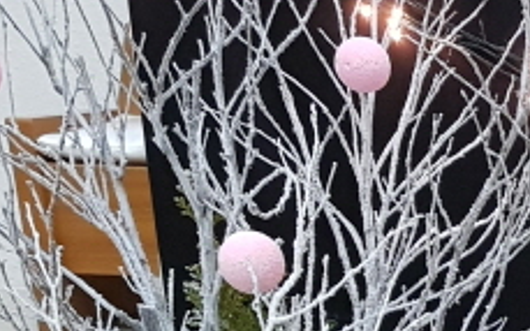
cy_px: 780
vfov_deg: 9.5
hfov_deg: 13.8
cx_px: 1127
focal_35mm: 123
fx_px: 1776
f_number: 1.7
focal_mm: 4.2
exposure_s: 1/30
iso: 200
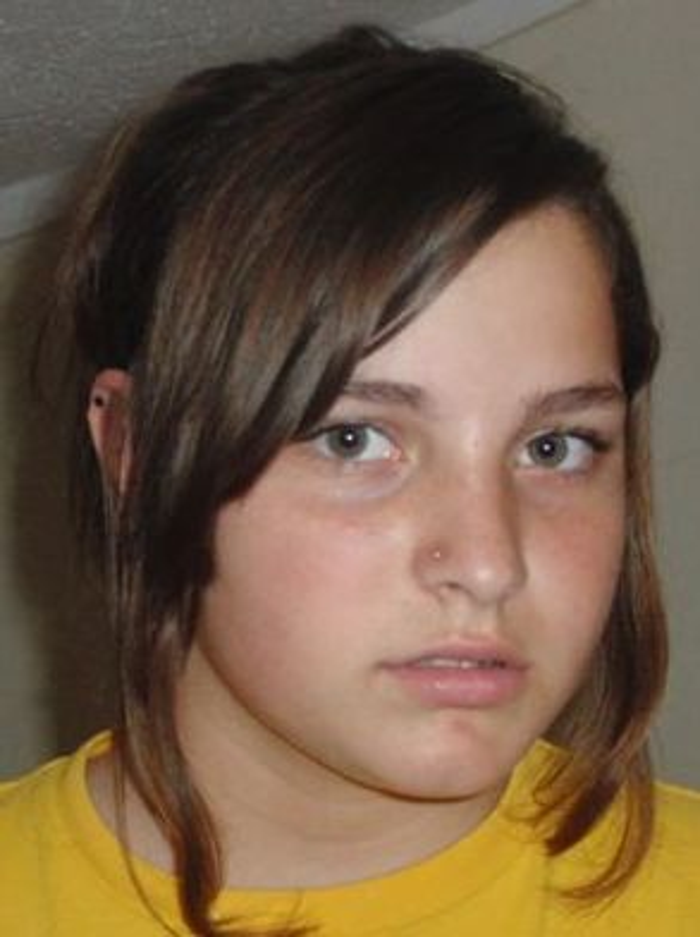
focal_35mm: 60
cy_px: 468
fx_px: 1621
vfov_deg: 32.2
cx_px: 350
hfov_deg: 24.4
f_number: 4
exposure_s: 1/15
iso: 400
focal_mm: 10.41
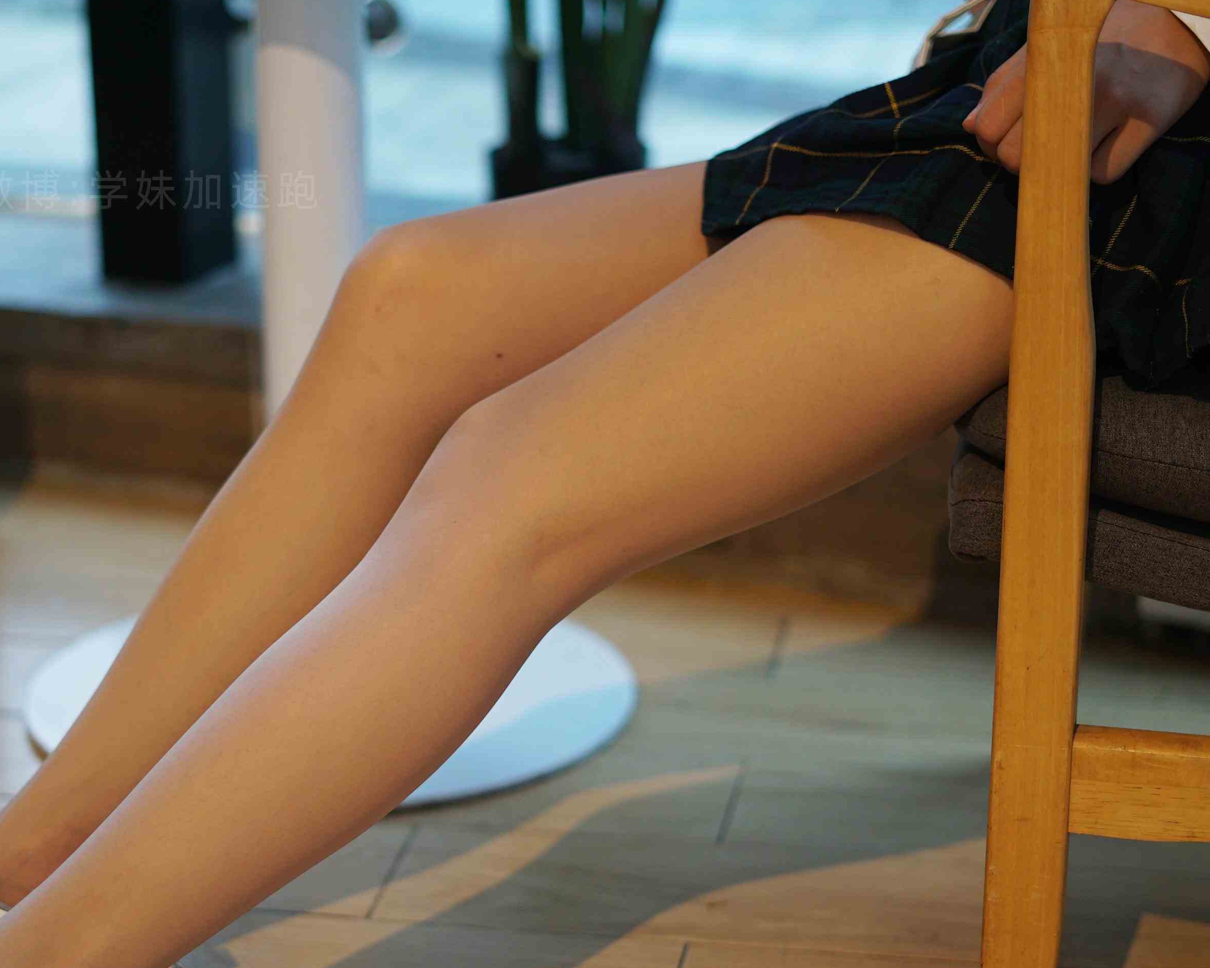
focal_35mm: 84
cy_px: 610
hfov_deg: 22.6
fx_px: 3008
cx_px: 398
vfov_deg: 18.2
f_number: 1.8
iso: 320
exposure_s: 1/200
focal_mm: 50
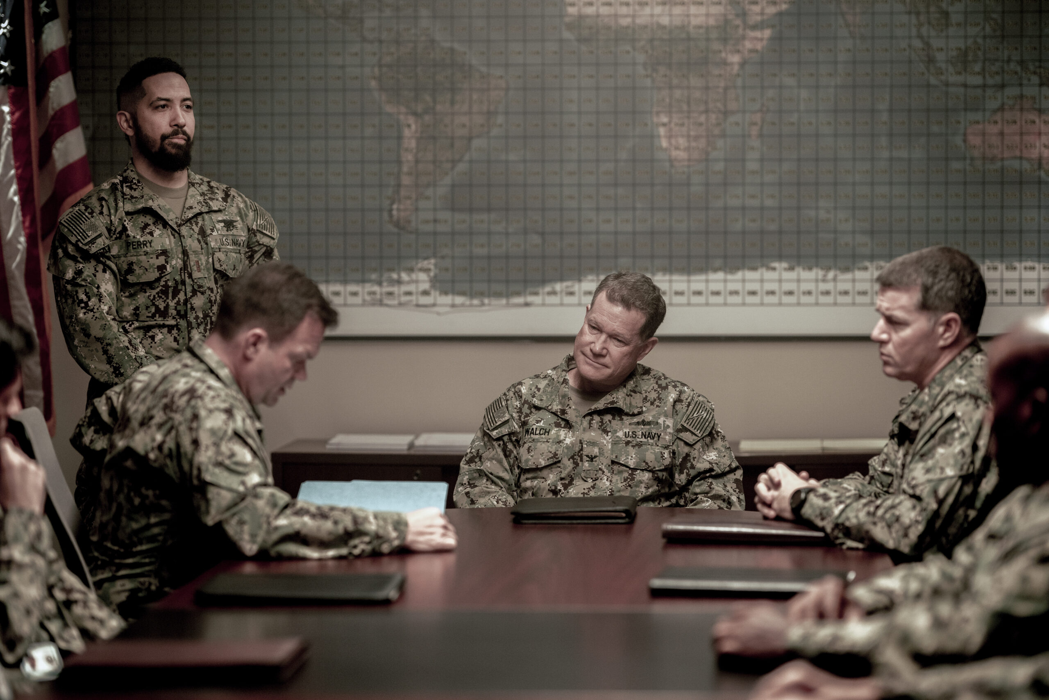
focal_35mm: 105
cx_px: 524
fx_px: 3060
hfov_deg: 19.5
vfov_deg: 13.0
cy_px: 350
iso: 800
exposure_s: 1/250
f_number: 1.8
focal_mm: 105
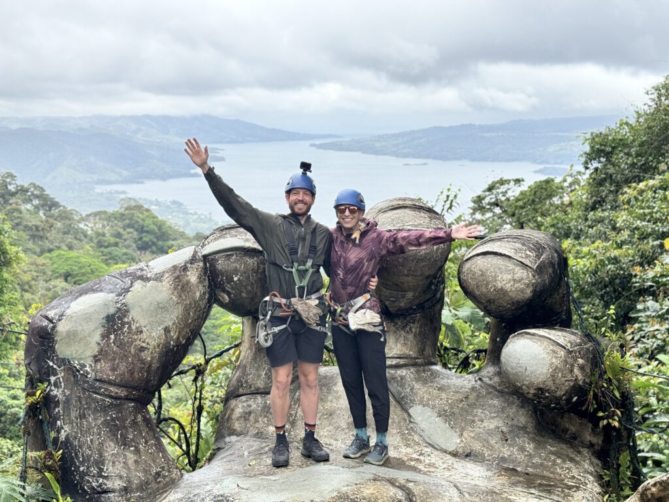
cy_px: 251
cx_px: 334
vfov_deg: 30.3
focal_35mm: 48
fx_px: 928
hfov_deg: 39.7
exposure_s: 1/1263
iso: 64
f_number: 1.78
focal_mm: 6.76
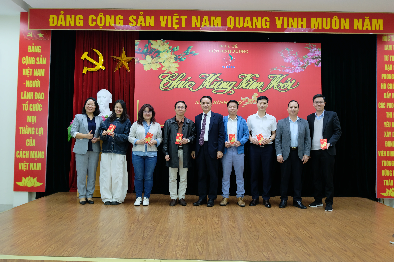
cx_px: 197
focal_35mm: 30
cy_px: 131
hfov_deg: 61.9
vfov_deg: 43.6
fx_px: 328
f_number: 4.2
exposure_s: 1/30
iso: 1000
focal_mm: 20.3
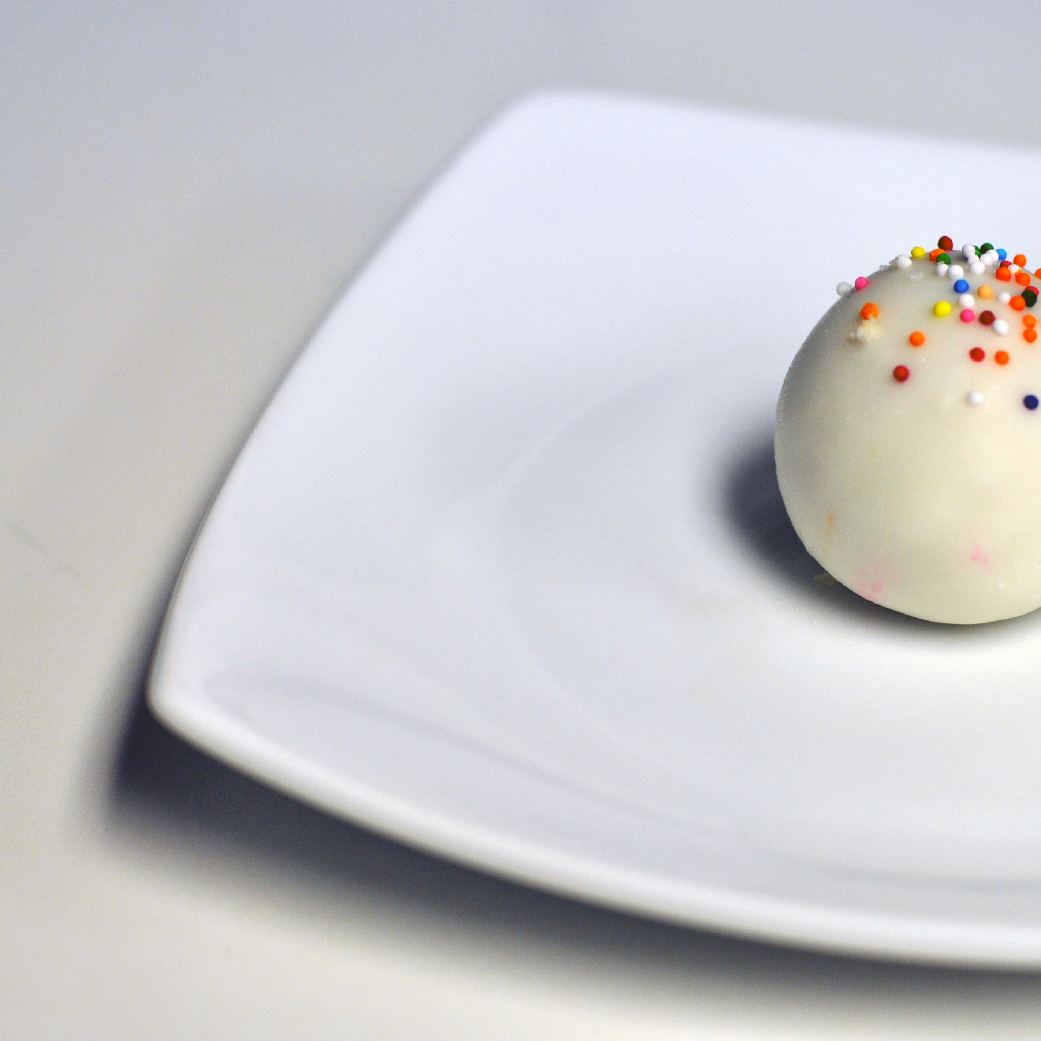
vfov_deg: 18.1
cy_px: 521
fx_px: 3266
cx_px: 772
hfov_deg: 18.0
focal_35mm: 96
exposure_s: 1/50
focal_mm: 50
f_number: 4
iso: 320
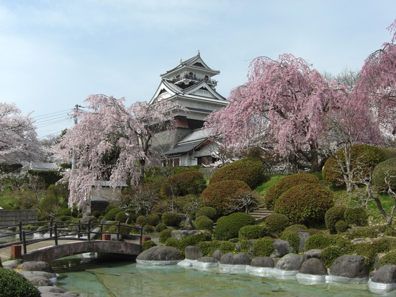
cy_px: 148
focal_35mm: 38
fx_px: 435
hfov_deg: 49.0
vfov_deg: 37.7
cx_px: 198
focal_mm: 7.9
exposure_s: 1/800
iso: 80
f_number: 4
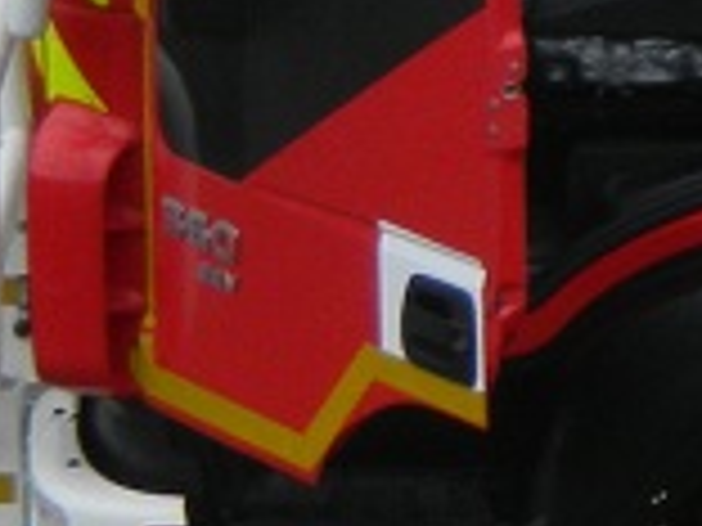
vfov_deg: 1.9
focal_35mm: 789
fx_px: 16001
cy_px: -216
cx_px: 2025
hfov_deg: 2.5
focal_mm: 22.1
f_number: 5.5
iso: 88
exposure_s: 1/60
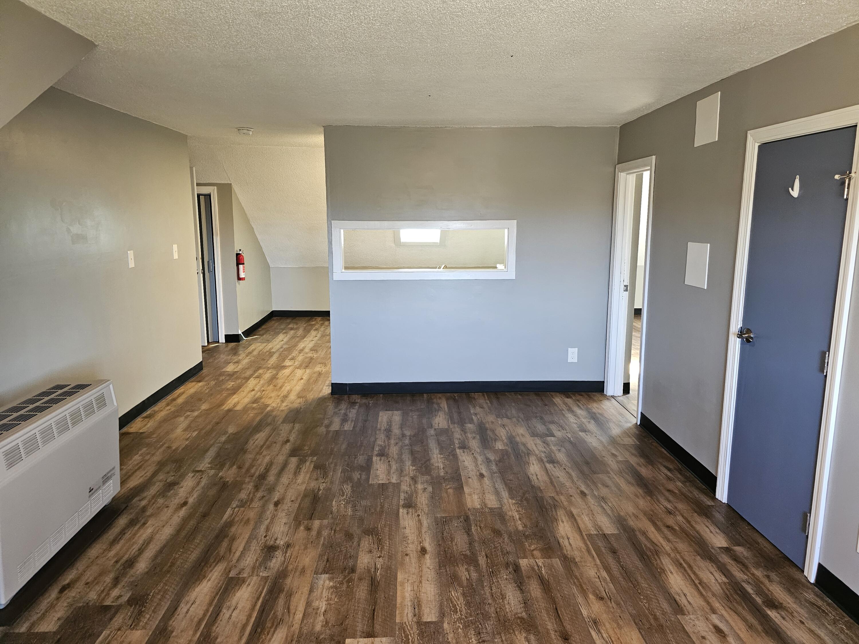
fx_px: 571
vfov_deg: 58.9
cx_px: 430
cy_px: 322
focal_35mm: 23
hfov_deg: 73.9
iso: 1000
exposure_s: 1/120
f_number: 1.7
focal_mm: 6.3
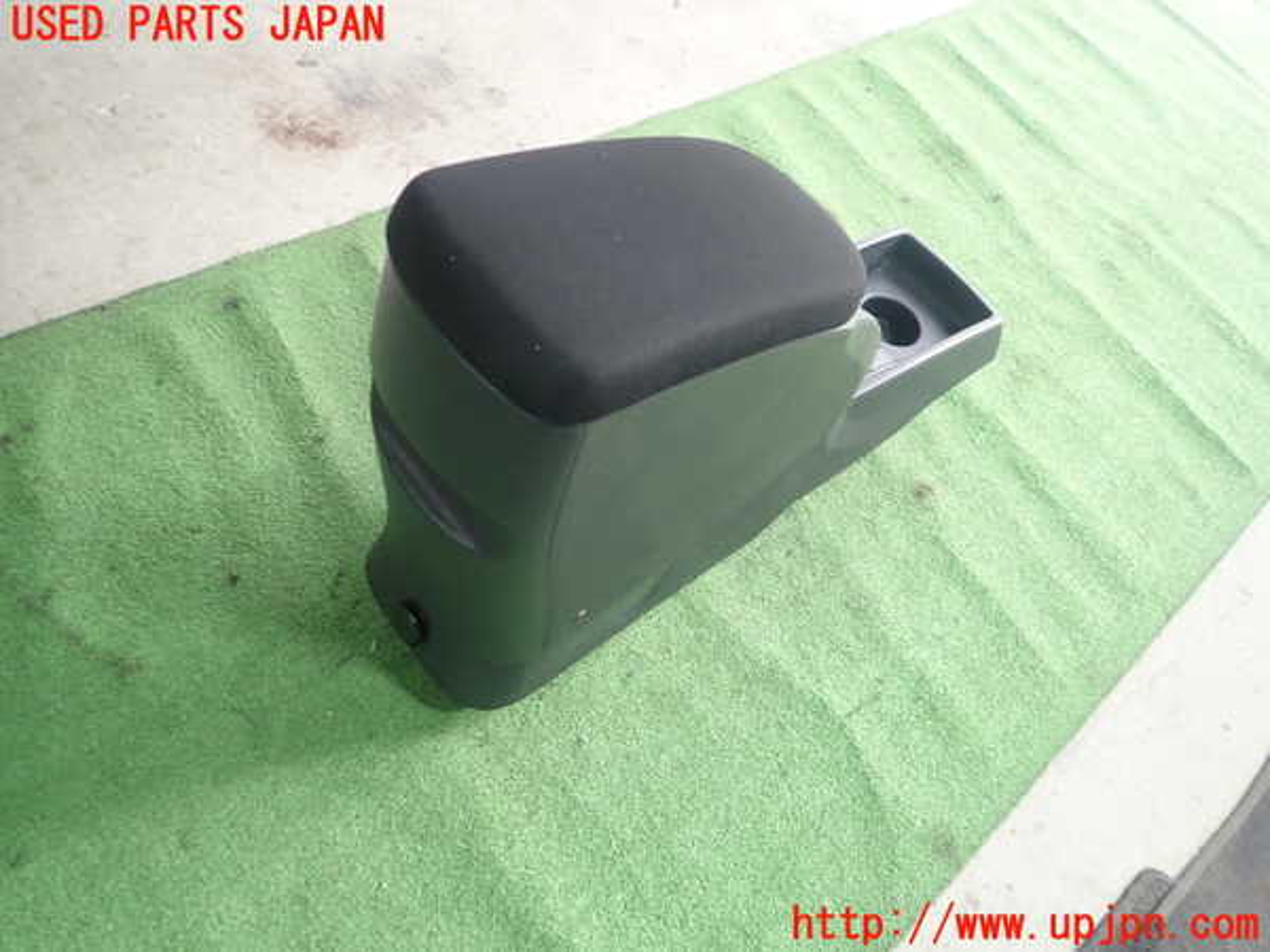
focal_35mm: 25
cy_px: 476
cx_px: 635
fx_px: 917
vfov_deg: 54.9
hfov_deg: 69.4
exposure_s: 1/60
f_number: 2
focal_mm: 4.5
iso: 200
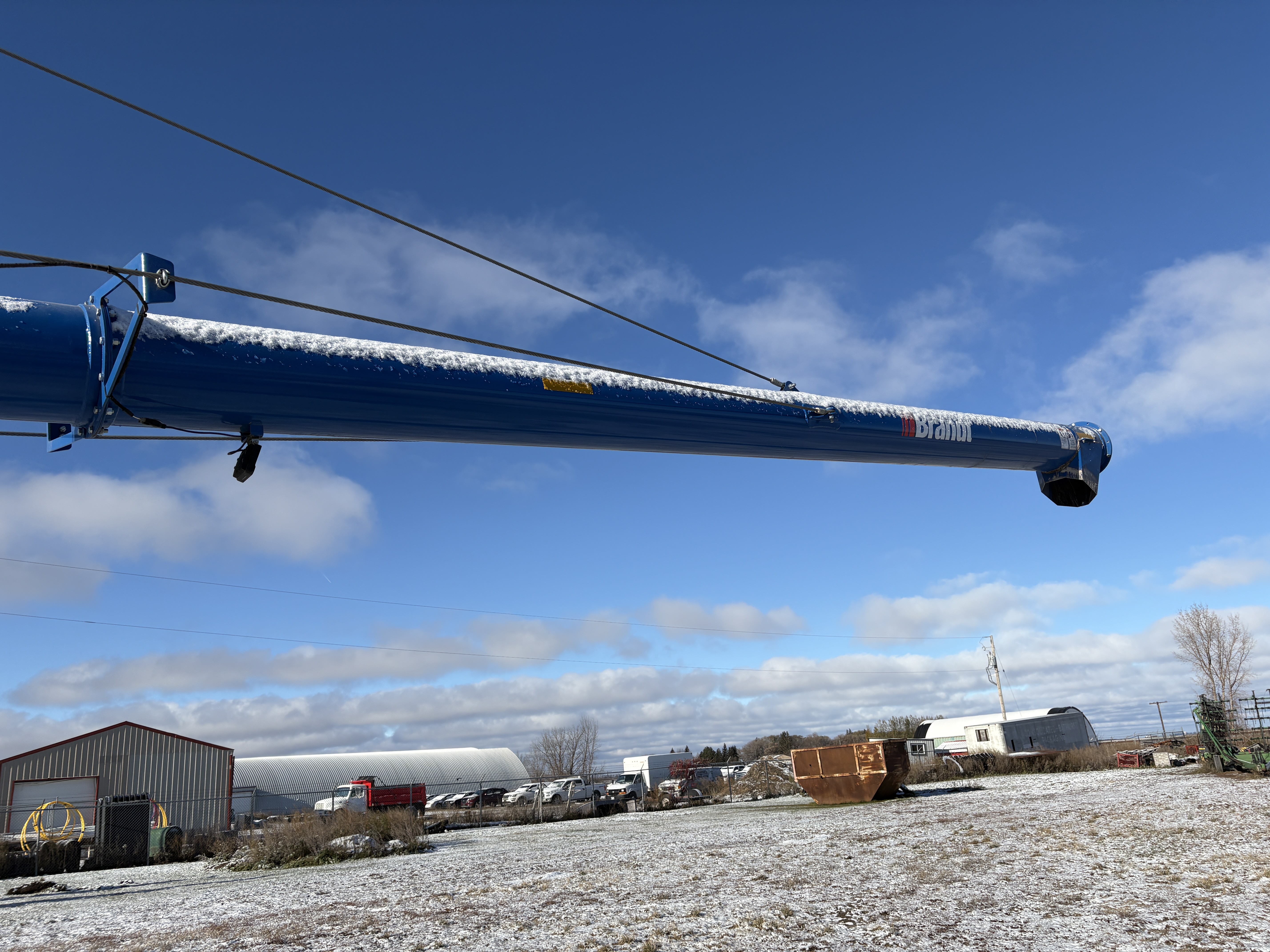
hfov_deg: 67.3
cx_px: 635
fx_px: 954
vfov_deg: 53.1
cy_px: 476
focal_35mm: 26
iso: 50
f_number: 1.6
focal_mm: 5.96
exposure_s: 1/4950
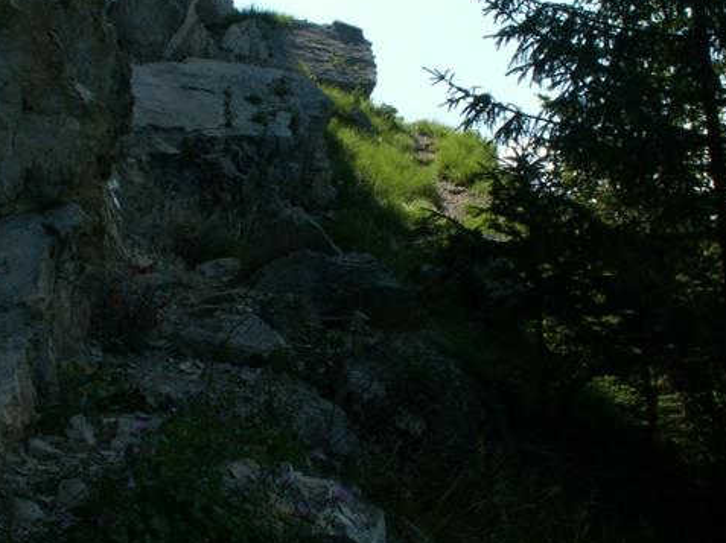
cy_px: 210
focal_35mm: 47
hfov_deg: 40.2
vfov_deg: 30.7
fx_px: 985
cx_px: 274
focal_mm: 5.86
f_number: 8
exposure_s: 1/100
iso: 50
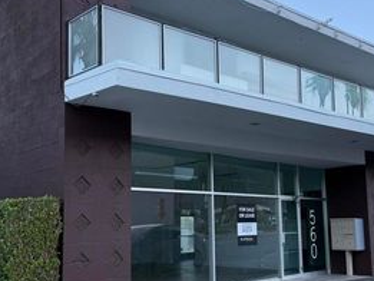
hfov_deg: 41.1
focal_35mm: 46
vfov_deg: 31.5
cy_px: 167
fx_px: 497
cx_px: 218
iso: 100
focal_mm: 6.76
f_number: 1.78
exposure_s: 1/438
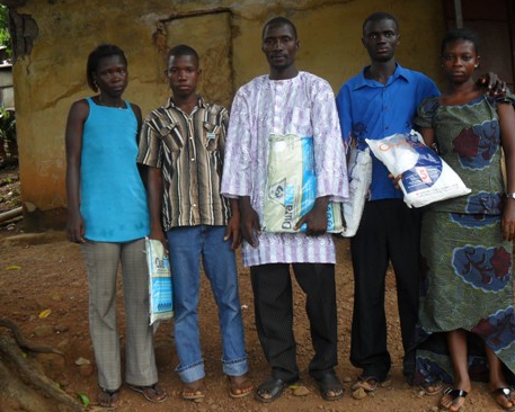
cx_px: 279
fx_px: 717
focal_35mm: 47
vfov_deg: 32.1
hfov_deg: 39.5
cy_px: 204
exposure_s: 1/45
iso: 100
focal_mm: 7.8
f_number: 4.5
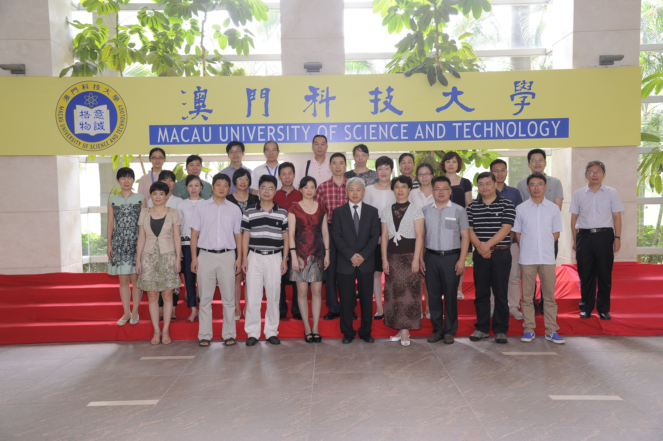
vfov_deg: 35.0
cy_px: 220
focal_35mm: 38
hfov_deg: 50.7
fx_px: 699
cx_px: 332
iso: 1000
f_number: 5.6
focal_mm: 38
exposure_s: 1/60
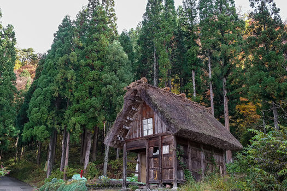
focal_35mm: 40
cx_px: 142
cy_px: 86
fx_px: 319
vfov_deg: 33.4
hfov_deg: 48.5
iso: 400
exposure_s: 1/120
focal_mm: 23
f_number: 5.6
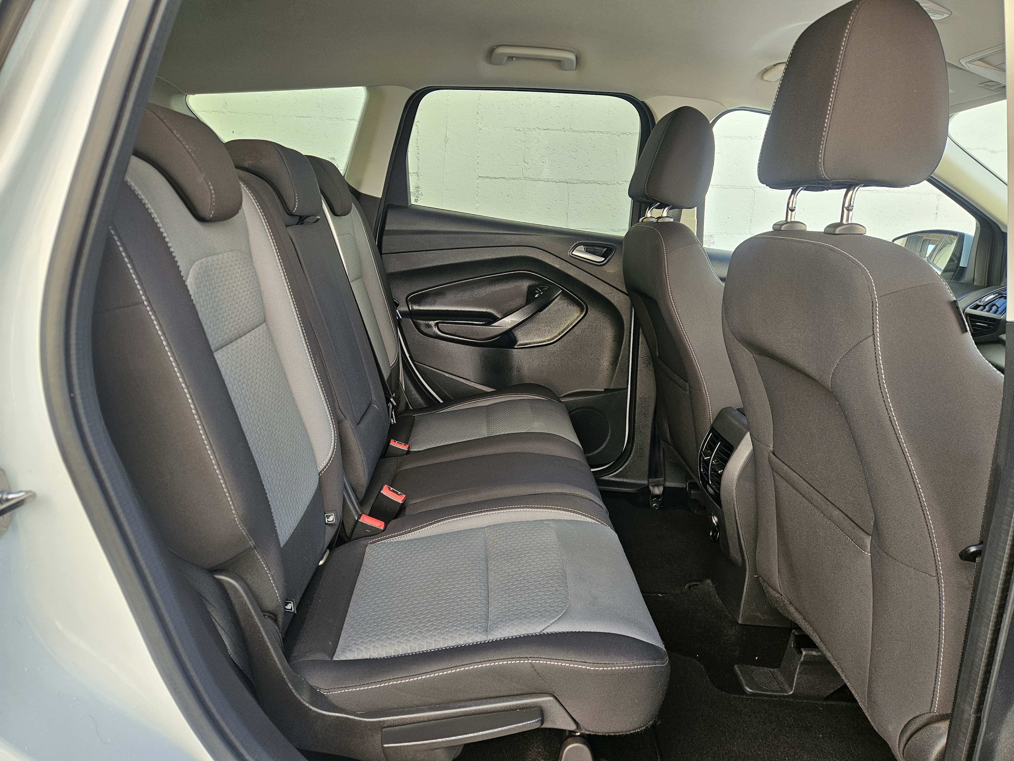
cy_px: 380
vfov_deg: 58.9
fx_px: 674
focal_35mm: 23
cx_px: 507
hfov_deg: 73.9
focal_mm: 5.4
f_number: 1.8
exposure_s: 1/100
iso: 64
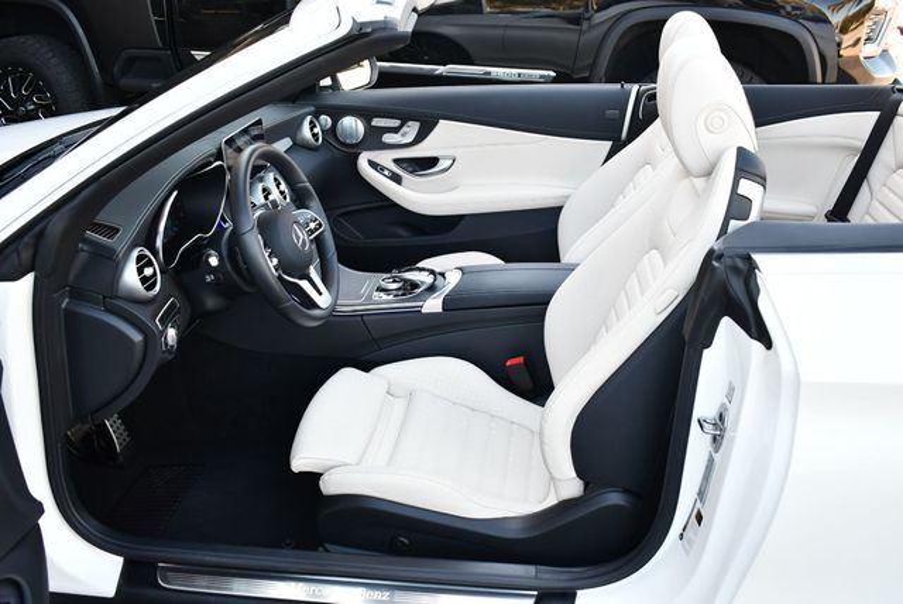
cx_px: 452
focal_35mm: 36
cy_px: 302
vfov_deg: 36.9
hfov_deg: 53.1
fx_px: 904
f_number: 3.5
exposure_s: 1/250
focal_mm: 18
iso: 500
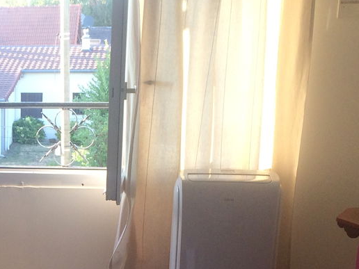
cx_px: -58
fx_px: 933
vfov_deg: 16.0
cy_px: 281
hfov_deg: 20.5
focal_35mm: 90
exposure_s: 1/100
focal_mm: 4.15
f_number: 2.2
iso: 50
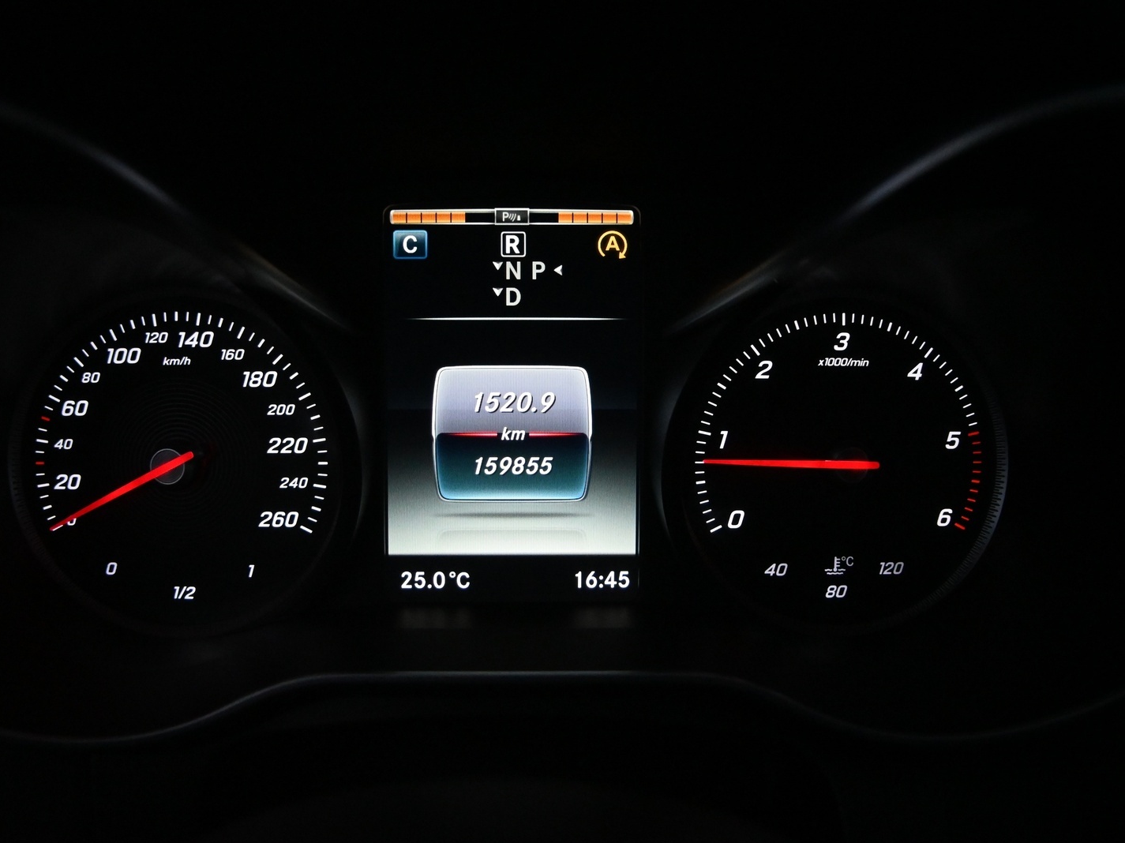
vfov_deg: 18.0
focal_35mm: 82
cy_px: 425
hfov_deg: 23.8
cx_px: 520
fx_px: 2664
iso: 5000
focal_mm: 50
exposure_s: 1/800
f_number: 6.3
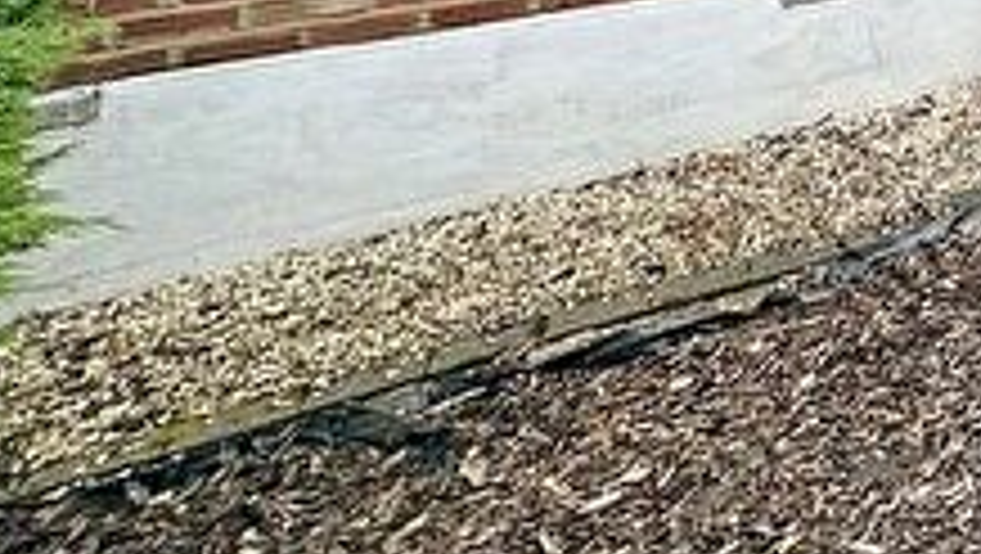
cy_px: -426
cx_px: 1516
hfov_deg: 27.2
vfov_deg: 19.1
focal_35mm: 49
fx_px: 1276
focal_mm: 2.2
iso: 40
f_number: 2.2
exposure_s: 1/1125
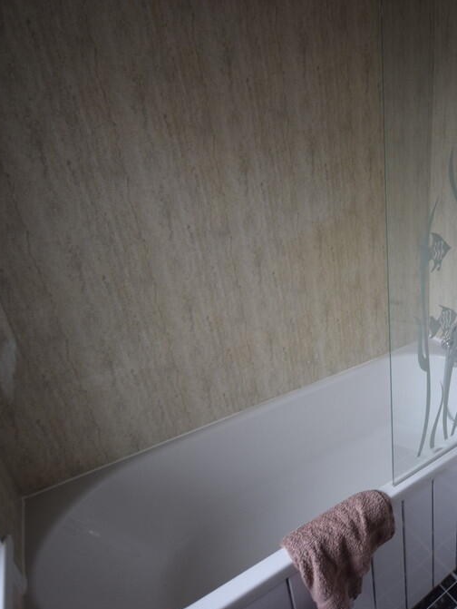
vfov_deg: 76.4
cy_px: 308
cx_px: 384
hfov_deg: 55.4
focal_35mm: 22
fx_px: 387
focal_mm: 10
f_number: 4
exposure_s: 1/60
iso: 560
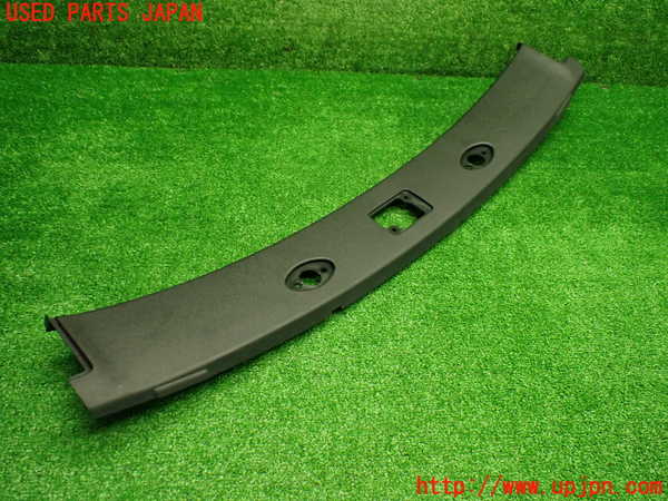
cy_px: 250
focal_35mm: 30
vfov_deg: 46.8
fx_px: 579
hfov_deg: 60.0
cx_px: 334
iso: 640
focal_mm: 5.4
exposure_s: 1/125
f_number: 2.3
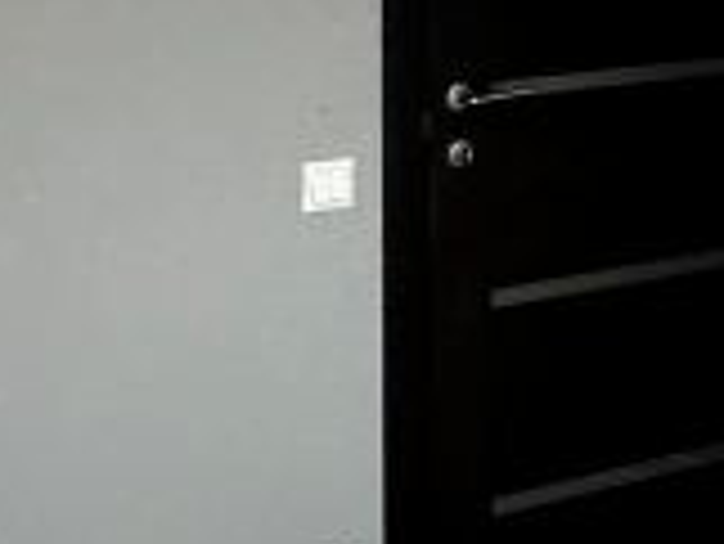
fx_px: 2281
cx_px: 1282
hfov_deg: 15.6
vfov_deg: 12.9
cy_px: -272
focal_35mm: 109
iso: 200
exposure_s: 1/99
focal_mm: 2.22
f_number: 2.2
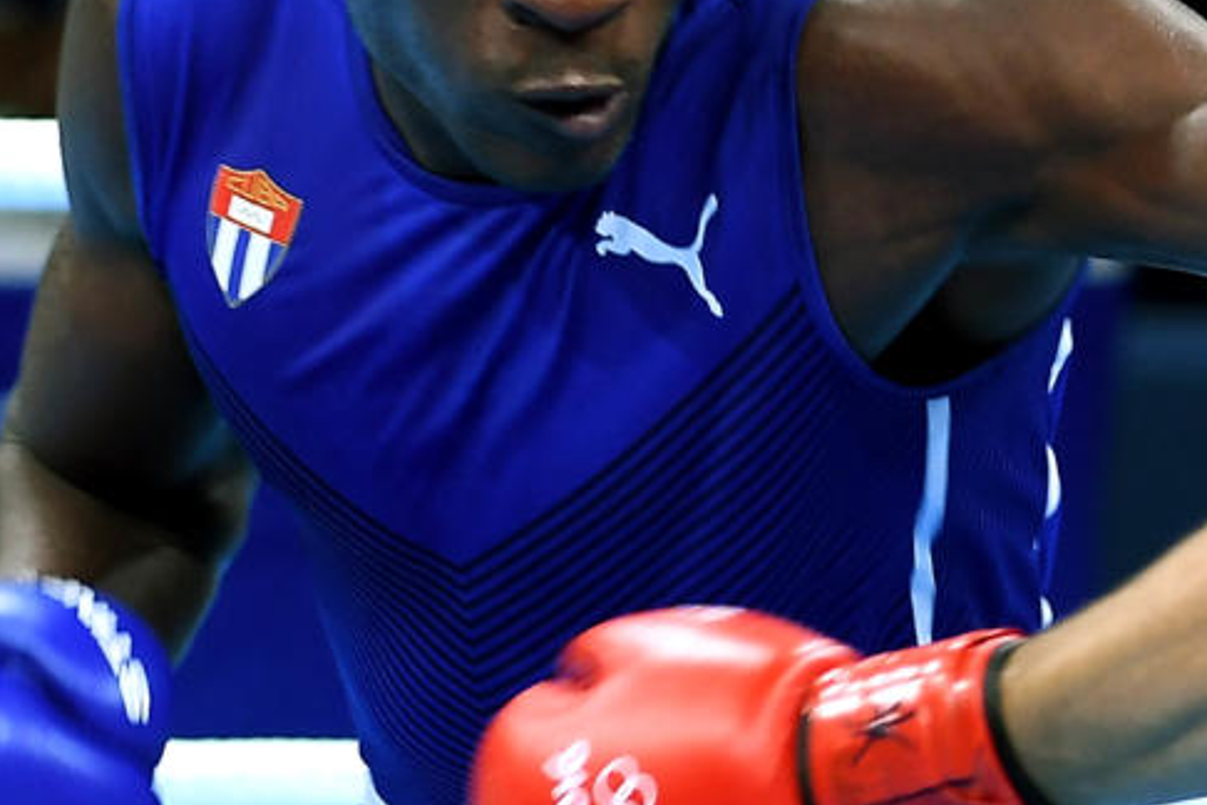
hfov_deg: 2.2
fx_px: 31782
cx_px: 889
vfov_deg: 1.5
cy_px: 245
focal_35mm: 948
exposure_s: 1/400
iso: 800
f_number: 4
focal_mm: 300
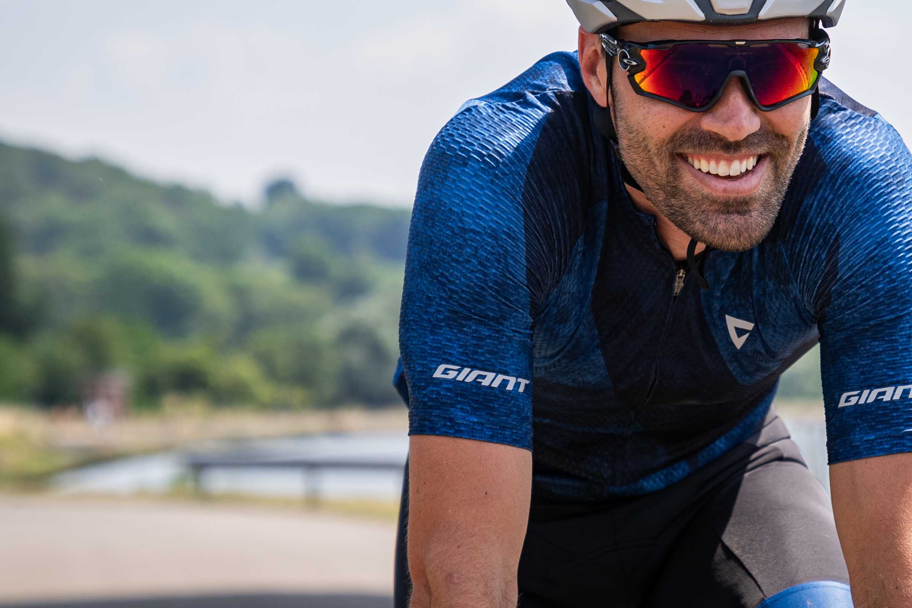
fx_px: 4281
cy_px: 223
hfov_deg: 12.1
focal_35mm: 169
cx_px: 723
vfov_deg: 8.1
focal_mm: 70
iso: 100
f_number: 3.5
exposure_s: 1/800
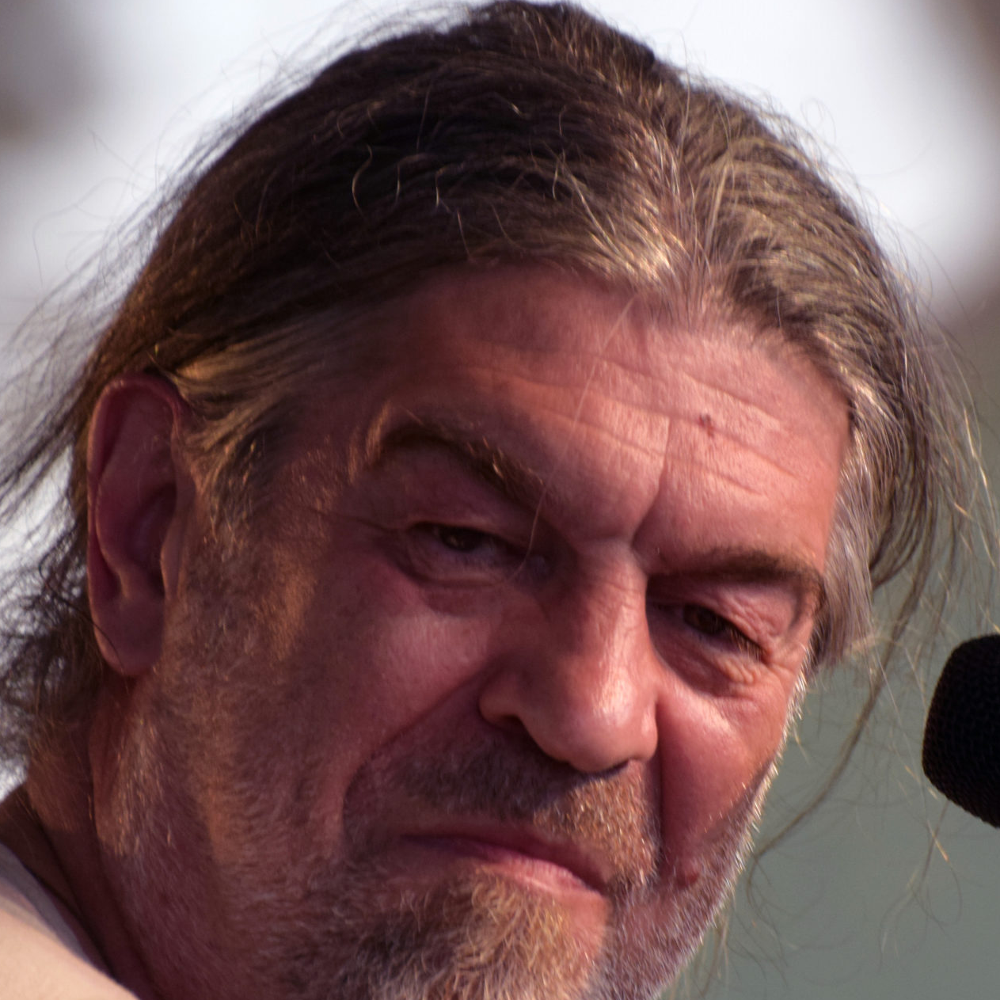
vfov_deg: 2.3
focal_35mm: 775
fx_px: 25330
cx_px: 609
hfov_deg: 2.3
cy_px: 647
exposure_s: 1/250
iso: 640
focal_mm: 300
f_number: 5.6
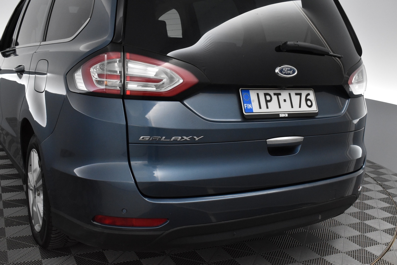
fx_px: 430
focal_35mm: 39
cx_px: 198
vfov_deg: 34.2
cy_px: 132
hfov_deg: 49.5
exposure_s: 1/160
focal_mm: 26
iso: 3200
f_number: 6.3
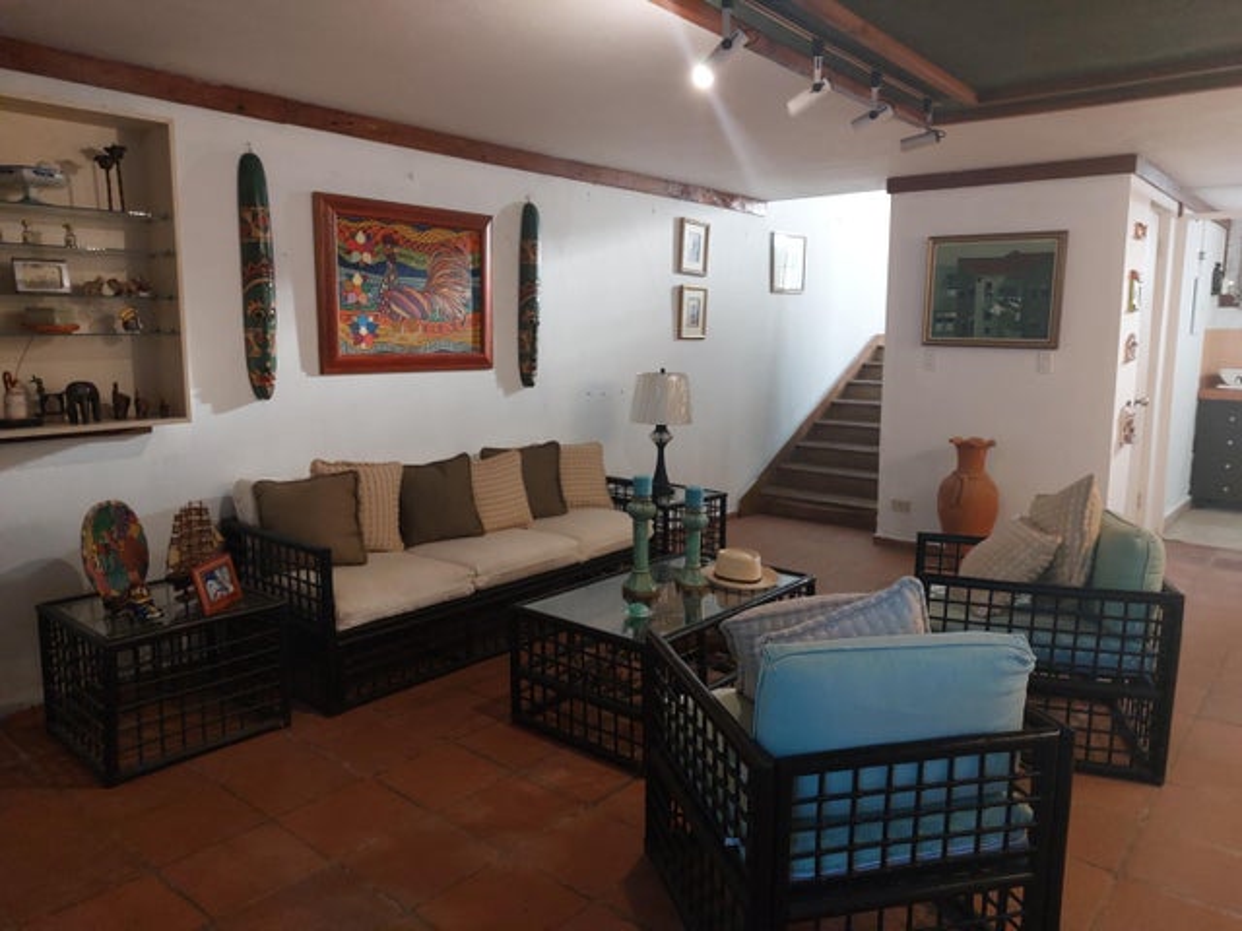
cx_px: 621
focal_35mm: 24
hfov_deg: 71.6
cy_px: 466
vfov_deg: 56.8
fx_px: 861
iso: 500
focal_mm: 5.23
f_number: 1.8
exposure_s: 1/60
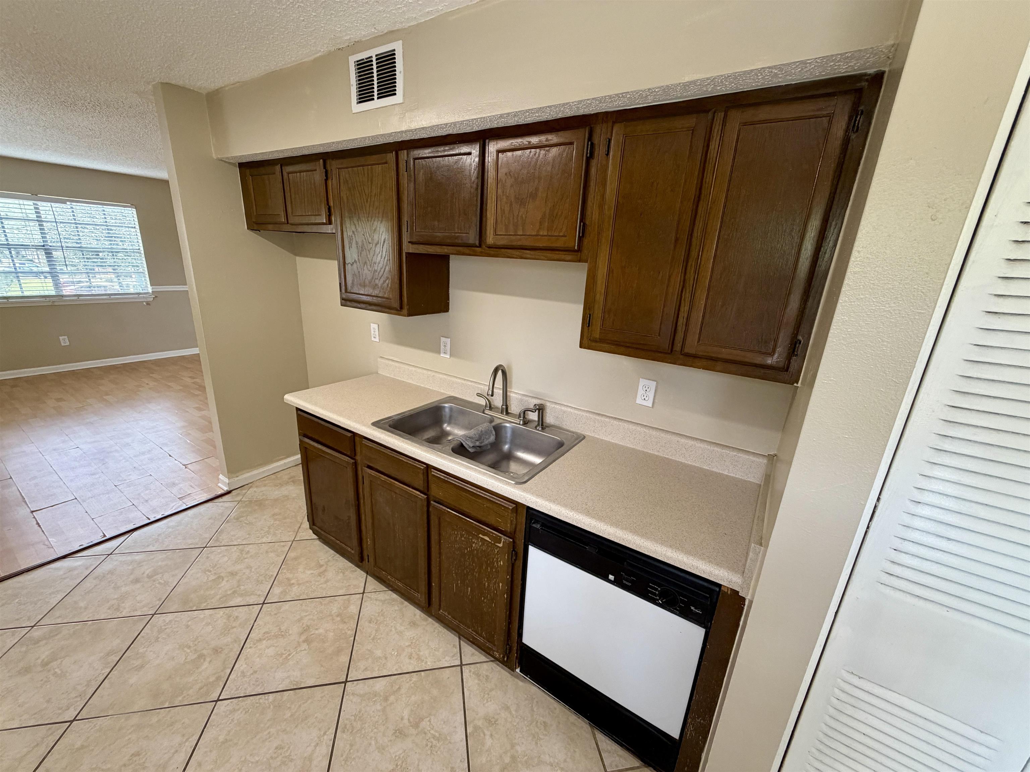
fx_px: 417
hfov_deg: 102.1
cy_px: 386
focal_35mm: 14
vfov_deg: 85.7
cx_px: 515
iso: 250
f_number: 2.2
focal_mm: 2.22
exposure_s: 1/120
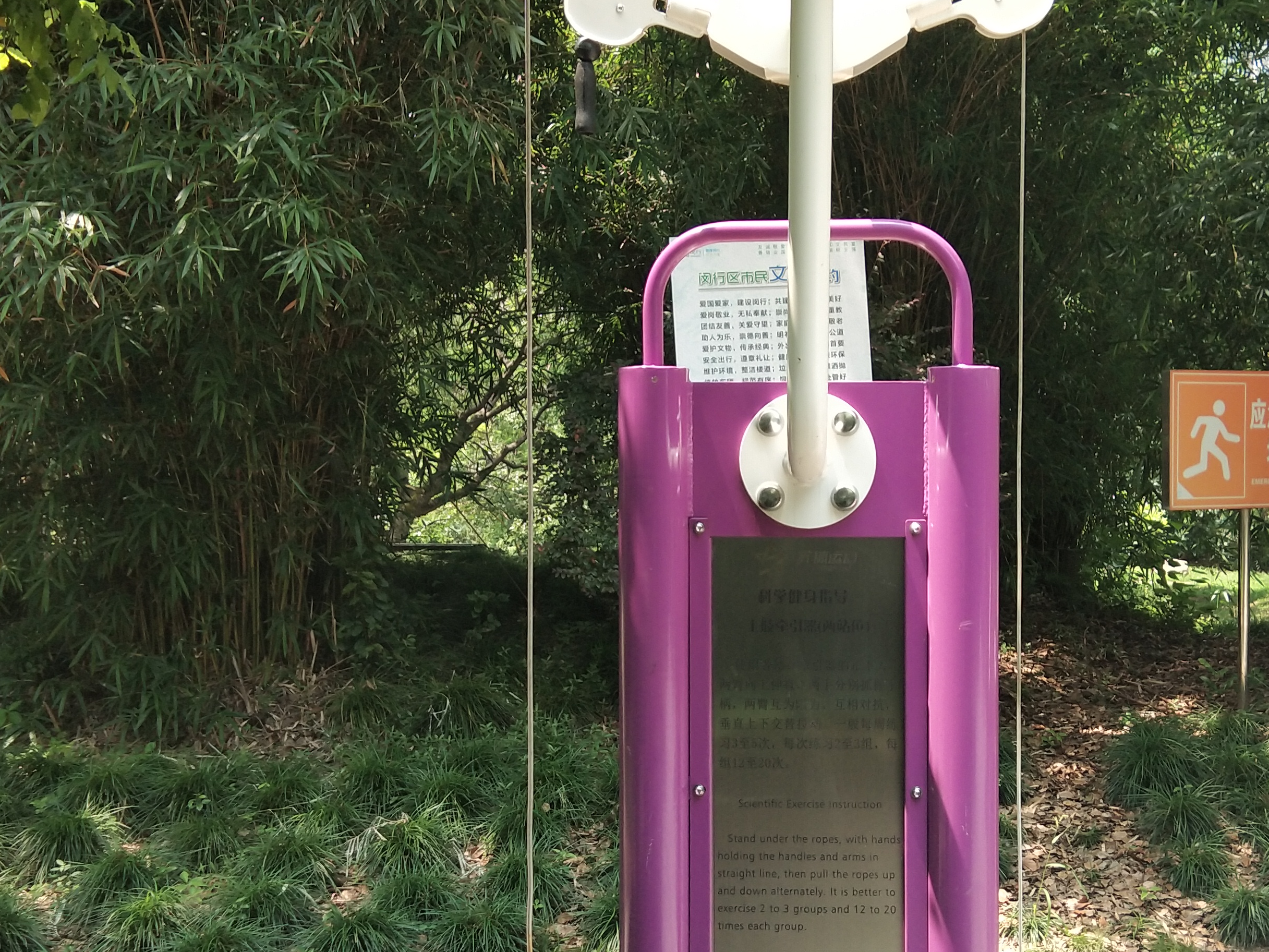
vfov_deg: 27.5
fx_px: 1943
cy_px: 543
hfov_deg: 36.0
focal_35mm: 53
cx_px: 764
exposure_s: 1/153
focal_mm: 3.69
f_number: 2.2
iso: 50
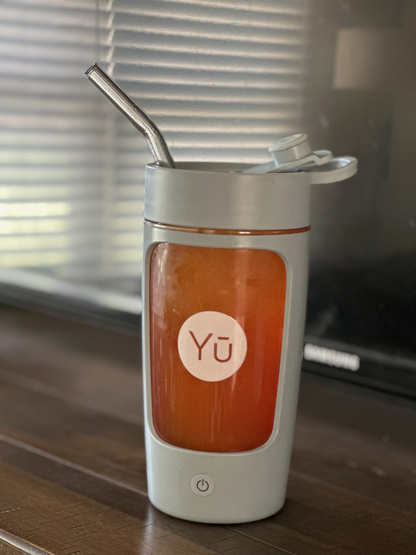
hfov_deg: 19.1
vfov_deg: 25.3
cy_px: 278
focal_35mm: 77
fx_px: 1234
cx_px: 208
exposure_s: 1/15
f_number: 2.8
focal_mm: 9
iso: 500
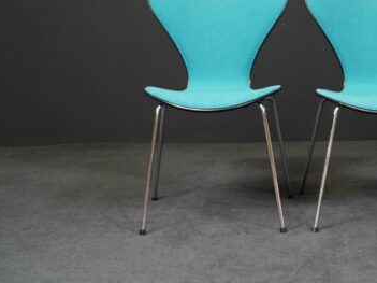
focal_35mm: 92
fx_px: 1002
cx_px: 302
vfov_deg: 16.0
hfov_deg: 21.1
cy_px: 94
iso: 5000
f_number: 7.1
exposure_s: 1/100
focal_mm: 56
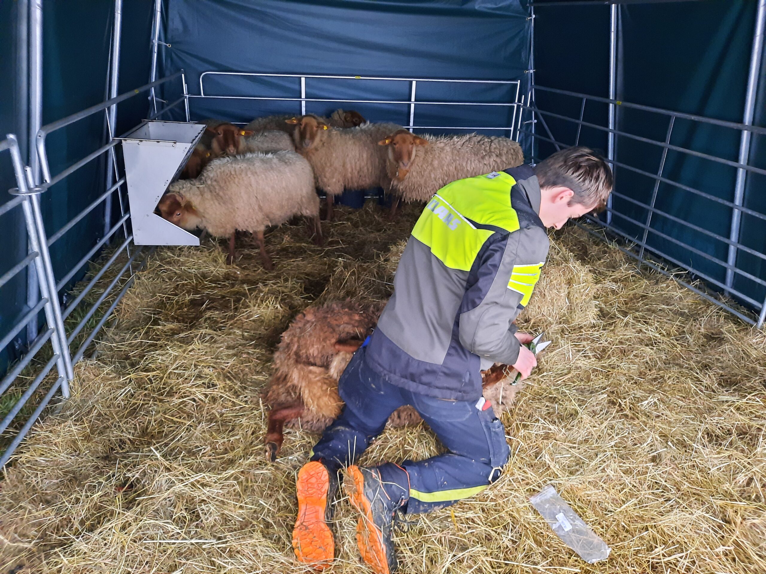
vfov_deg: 54.9
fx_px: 553
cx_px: 383
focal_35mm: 25
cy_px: 287
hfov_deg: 69.4
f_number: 2
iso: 640
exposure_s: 1/20
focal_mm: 4.6
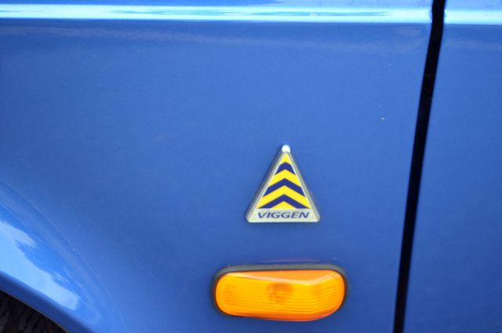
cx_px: 251
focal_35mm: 82
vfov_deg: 16.5
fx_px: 1148
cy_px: 166
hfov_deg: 24.7
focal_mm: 55
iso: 280
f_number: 5.6
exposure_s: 1/125
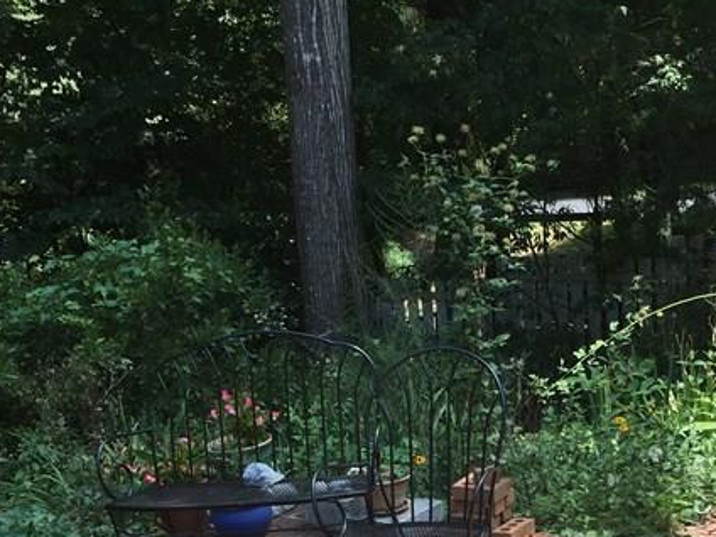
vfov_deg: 20.1
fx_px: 1448
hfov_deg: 27.6
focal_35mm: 70
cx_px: 468
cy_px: 578
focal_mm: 4.15
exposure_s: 1/573
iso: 32
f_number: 2.2
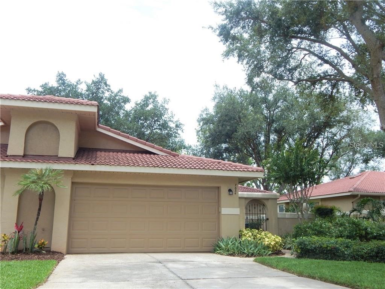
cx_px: 192
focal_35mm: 34
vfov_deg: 41.8
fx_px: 378
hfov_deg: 54.0
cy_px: 144
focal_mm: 6.1
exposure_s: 1/1000
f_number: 3.3
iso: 125
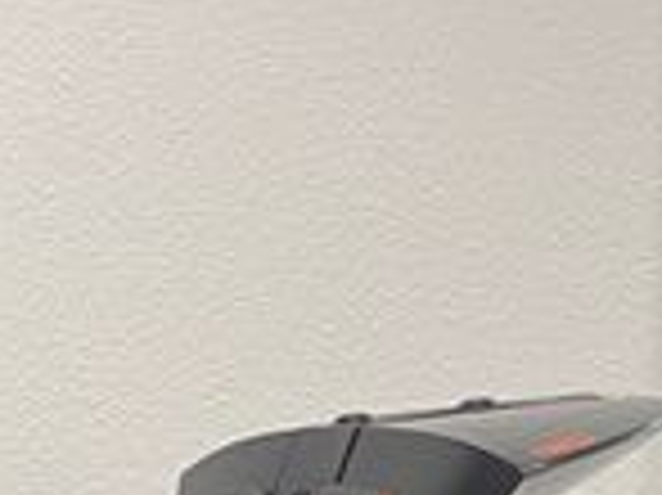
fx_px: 2159
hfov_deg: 14.6
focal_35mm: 113
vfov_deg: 12.0
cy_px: 896
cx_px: -630
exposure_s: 1/50
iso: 100
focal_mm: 5.1
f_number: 1.6
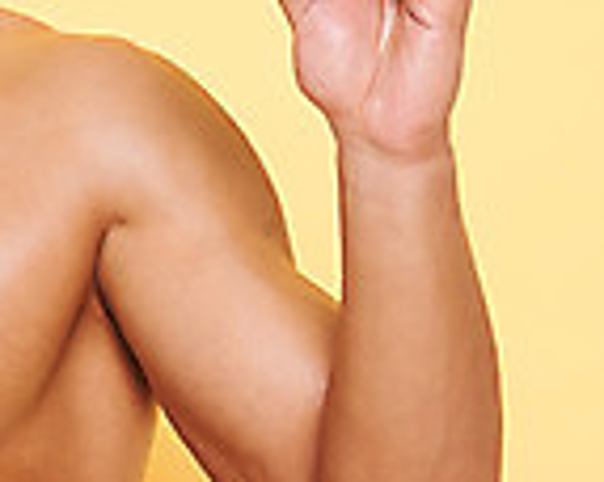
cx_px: -501
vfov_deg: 2.0
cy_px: 135
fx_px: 14085
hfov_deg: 2.4
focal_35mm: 789
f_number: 11
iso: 100
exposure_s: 1/125
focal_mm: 200
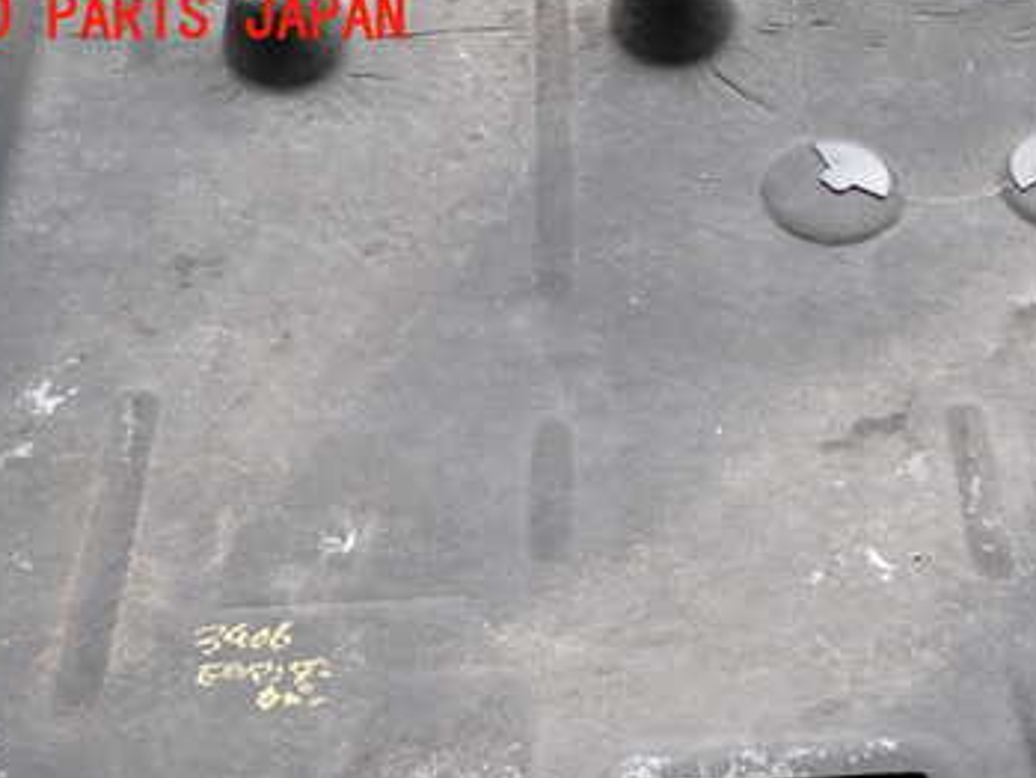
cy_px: 650
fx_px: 1287
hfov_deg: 42.7
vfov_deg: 32.5
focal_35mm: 43
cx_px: 757
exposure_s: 1/125
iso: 125
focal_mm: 4.5
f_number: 2
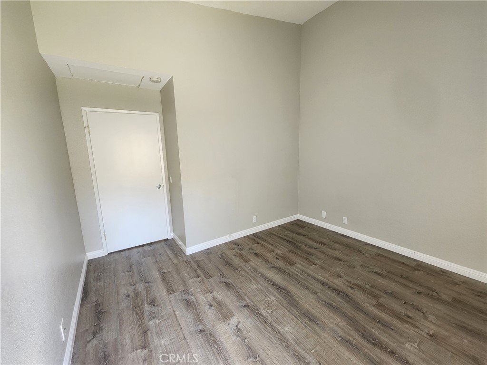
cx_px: 244
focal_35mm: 13
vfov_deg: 89.9
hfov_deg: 106.2
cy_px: 182
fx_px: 183
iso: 400
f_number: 2.2
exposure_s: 1/60
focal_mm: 2.2
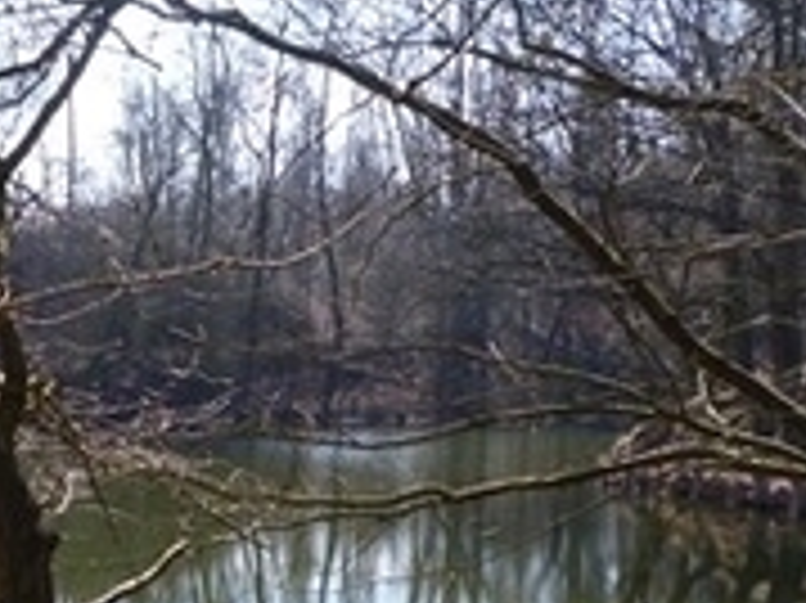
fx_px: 1955
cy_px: 594
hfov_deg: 22.7
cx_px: 77
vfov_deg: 17.2
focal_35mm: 84
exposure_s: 1/200
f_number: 4
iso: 80
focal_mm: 4.5
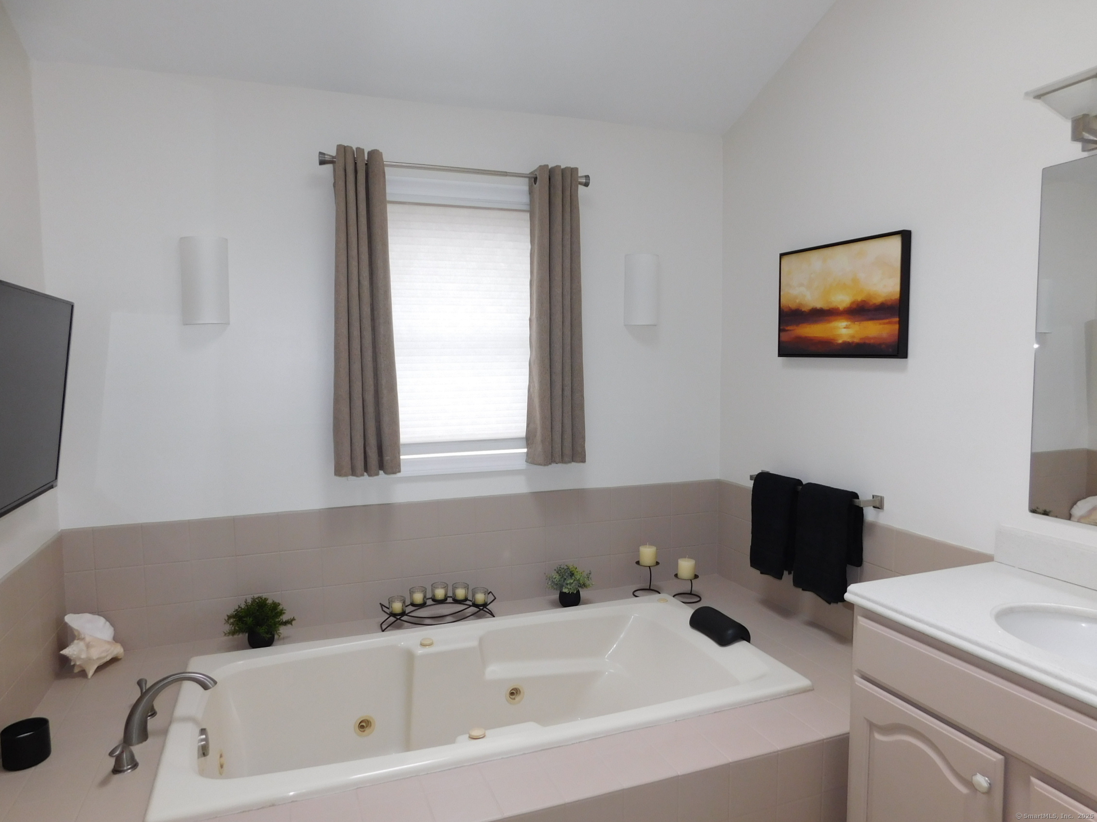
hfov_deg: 73.9
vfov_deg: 58.9
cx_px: 548
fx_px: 729
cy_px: 411
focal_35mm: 23
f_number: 3
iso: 125
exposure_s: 1/40
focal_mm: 4
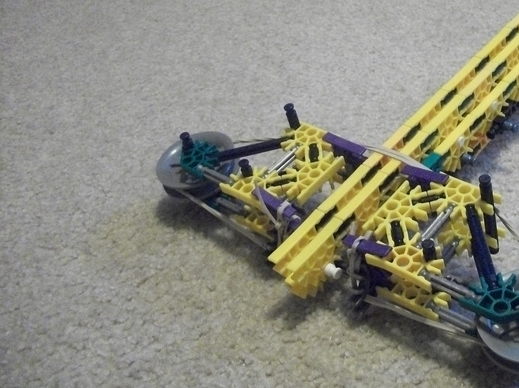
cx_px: 395
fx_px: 734
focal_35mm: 49
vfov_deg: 29.6
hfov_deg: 37.9
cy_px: 154
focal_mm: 5.7
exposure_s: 1/25
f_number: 2.9
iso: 640
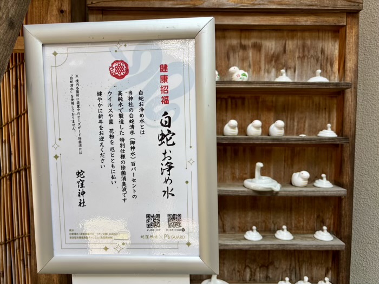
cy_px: 142
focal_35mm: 26
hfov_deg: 67.3
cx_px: 190
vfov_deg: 53.1
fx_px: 285
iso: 50
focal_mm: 5.96
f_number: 1.6
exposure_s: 1/419
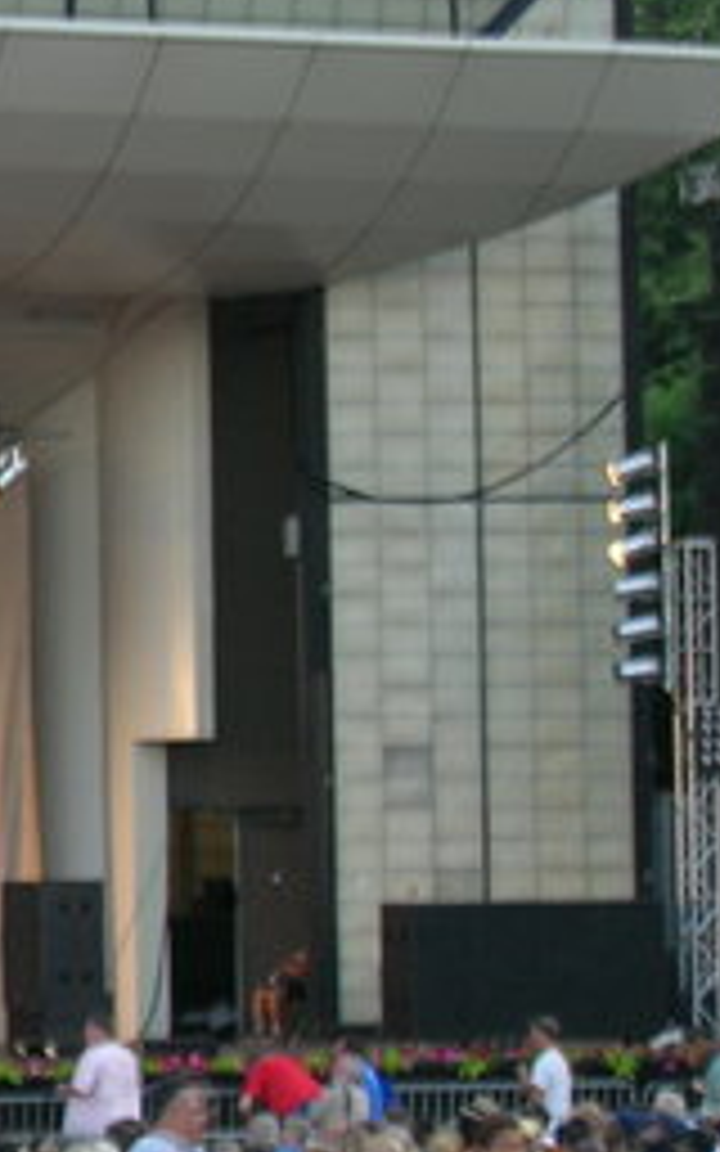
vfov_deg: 12.5
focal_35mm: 168
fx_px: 5274
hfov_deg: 7.6
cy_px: 466
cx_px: -598
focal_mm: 9.7
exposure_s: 1/11.1
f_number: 3.5
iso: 50
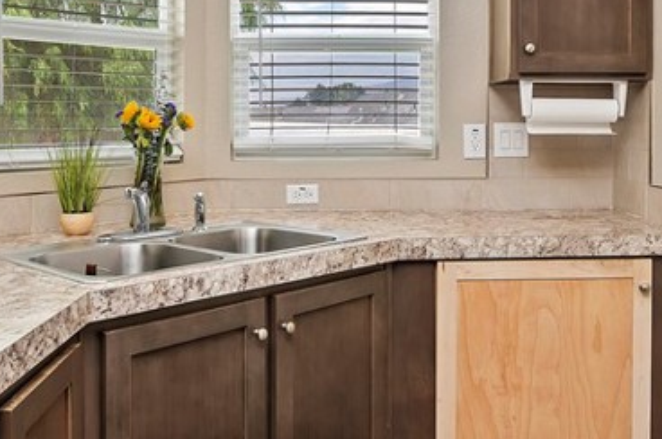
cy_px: 130
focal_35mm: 39
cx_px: 345
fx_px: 716
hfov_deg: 49.6
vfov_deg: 33.6
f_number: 10
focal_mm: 14
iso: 500
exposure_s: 1/25
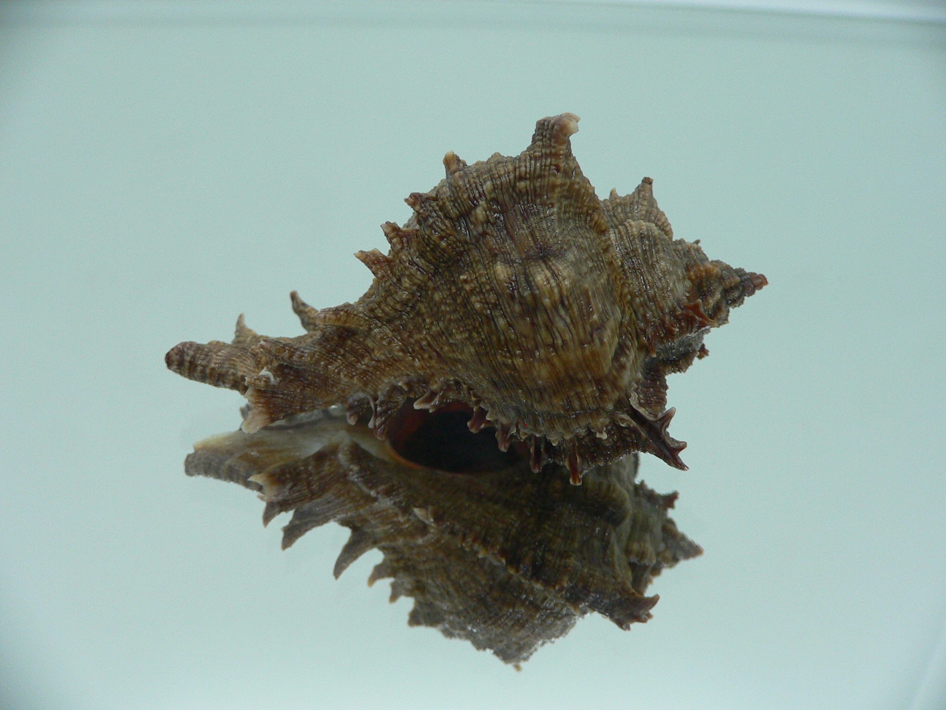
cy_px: 355
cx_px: 473
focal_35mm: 35
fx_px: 956
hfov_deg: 52.6
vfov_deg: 40.7
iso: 100
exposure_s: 1/60
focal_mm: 4.6
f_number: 2.8
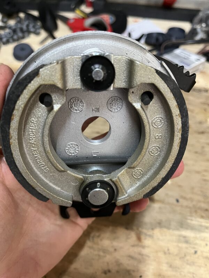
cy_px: 139
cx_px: 104
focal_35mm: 26
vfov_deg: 67.3
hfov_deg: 53.1
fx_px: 209
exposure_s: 1/33
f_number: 1.6
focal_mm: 5.1
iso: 400
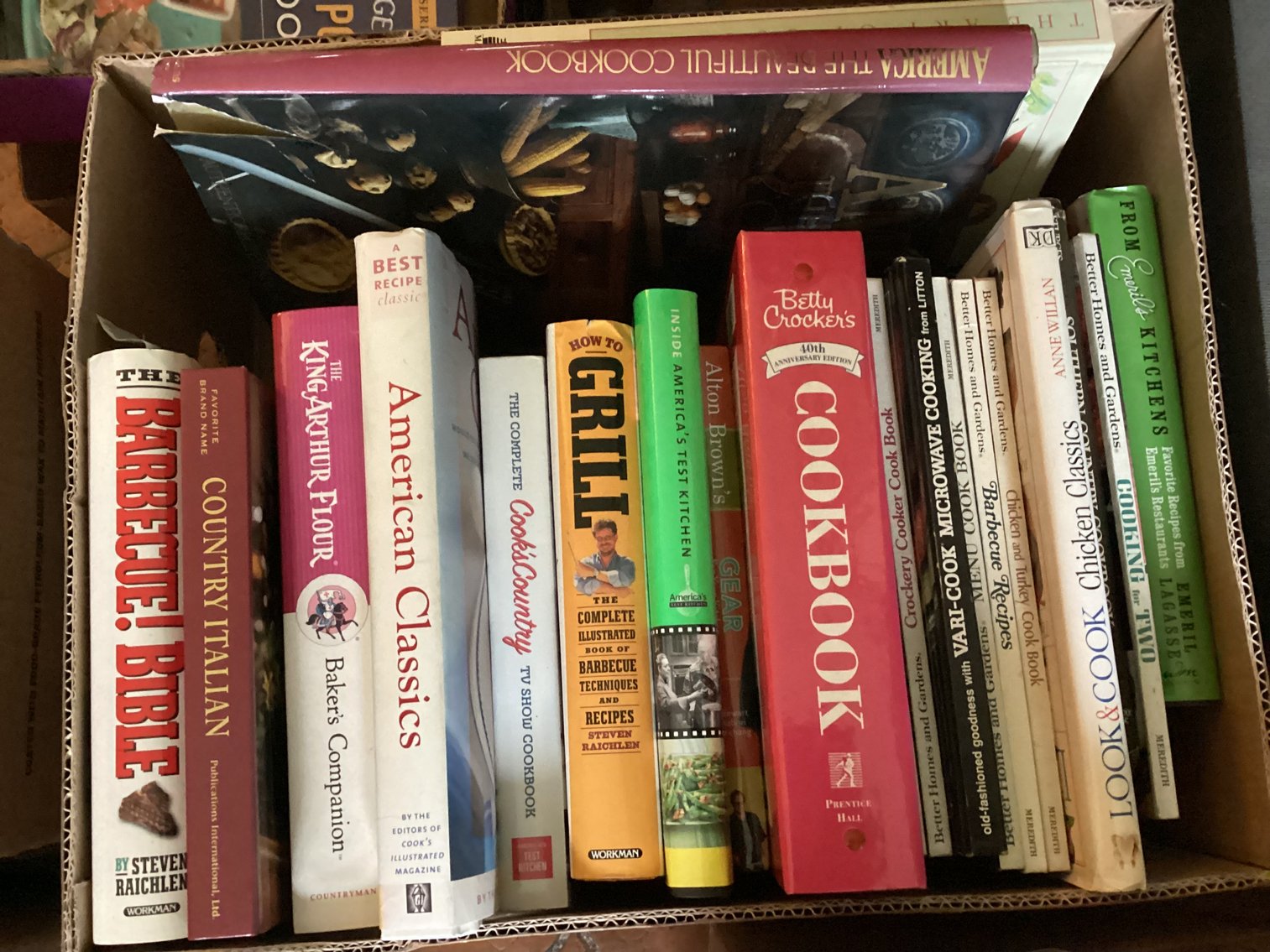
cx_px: 635
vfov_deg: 45.4
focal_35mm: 31
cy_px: 476
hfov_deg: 58.3
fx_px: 1137
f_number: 2.4
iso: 640
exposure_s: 1/24
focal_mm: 3.3
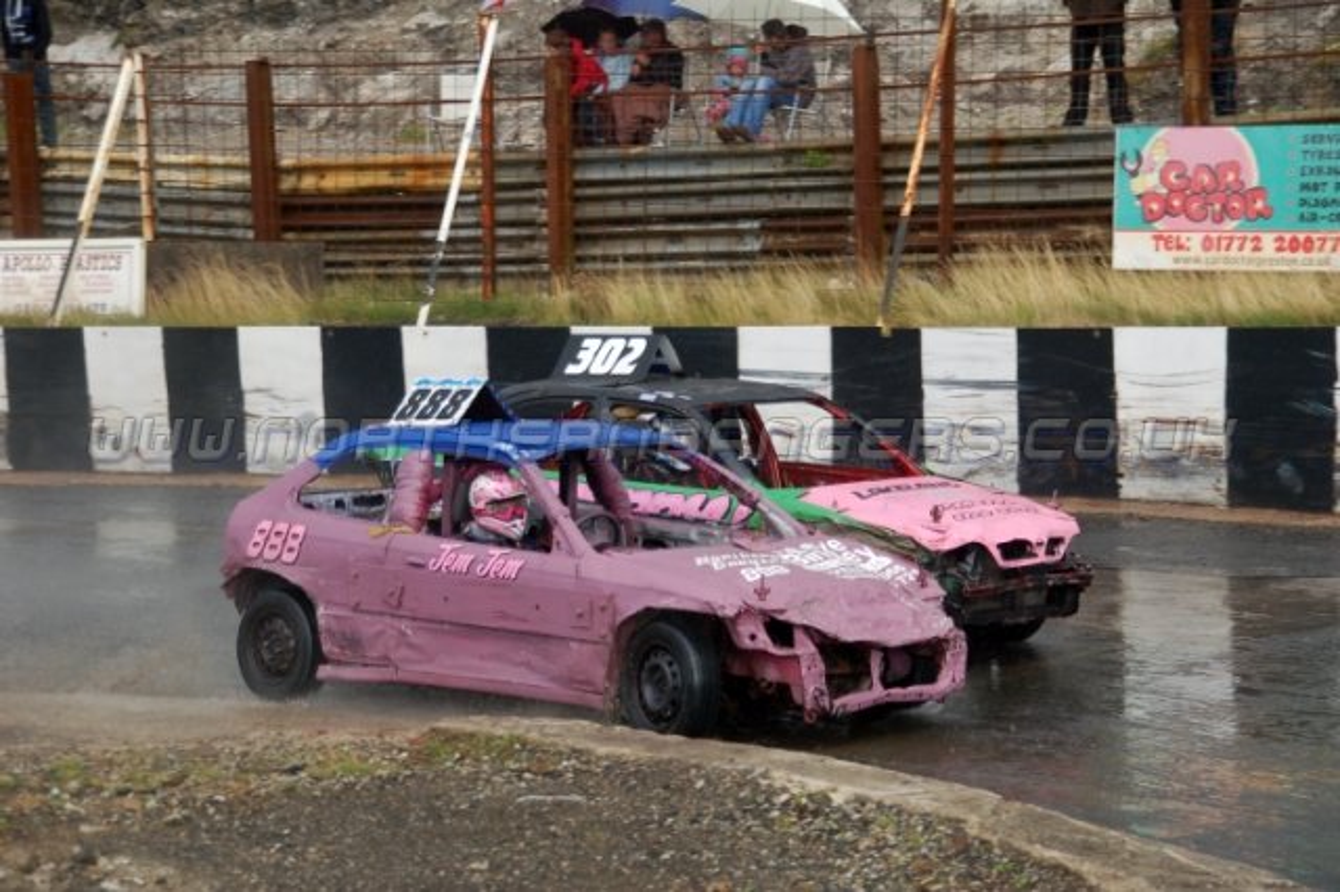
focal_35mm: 98
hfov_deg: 20.9
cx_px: 670
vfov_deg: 14.0
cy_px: 446
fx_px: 3627
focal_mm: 65
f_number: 5.3
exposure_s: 1/500
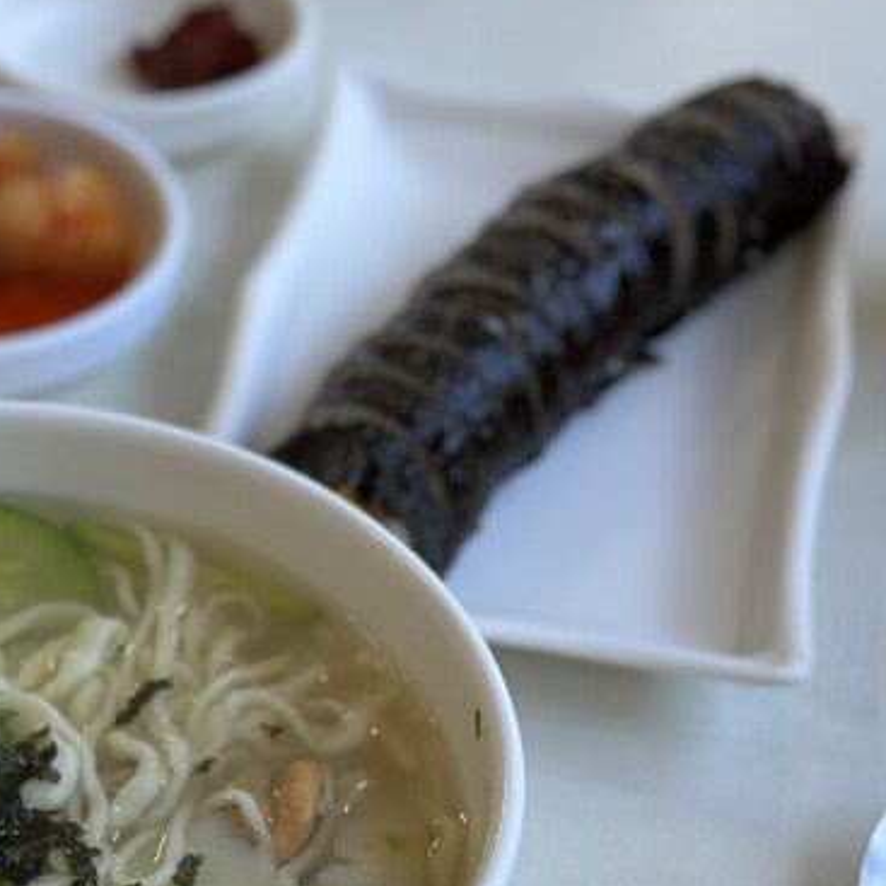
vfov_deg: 16.7
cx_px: -34
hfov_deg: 16.3
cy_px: 552
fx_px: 3012
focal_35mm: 104
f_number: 1.78
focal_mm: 6.86
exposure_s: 1/123
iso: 64
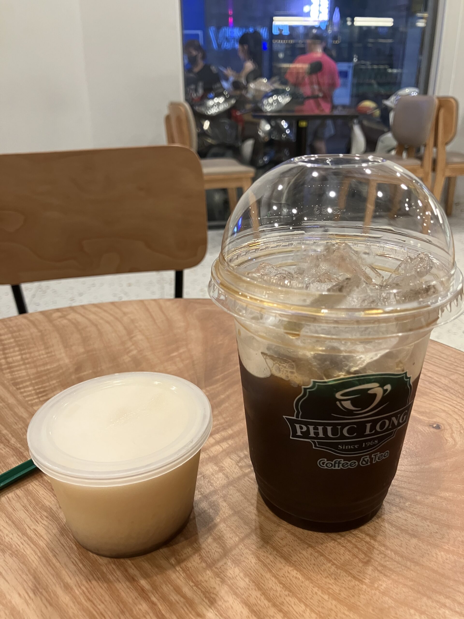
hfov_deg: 49.7
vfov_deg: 63.4
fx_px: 500
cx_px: 232
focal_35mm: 28
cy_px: 310
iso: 160
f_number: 1.8
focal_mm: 3.99
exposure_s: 1/50
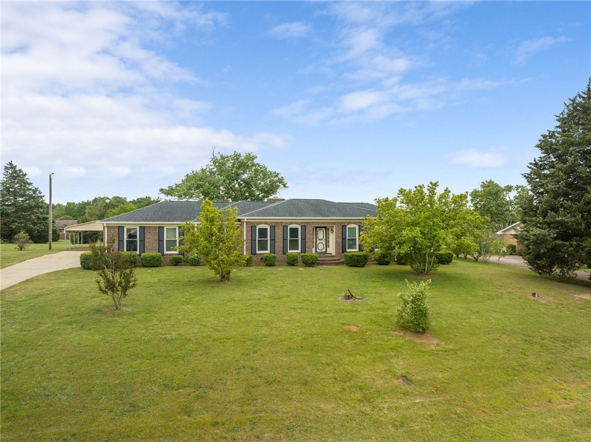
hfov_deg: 71.6
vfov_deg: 56.7
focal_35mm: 24
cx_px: 296
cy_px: 221
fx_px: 409
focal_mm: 12.29
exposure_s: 1/60
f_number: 5
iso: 200
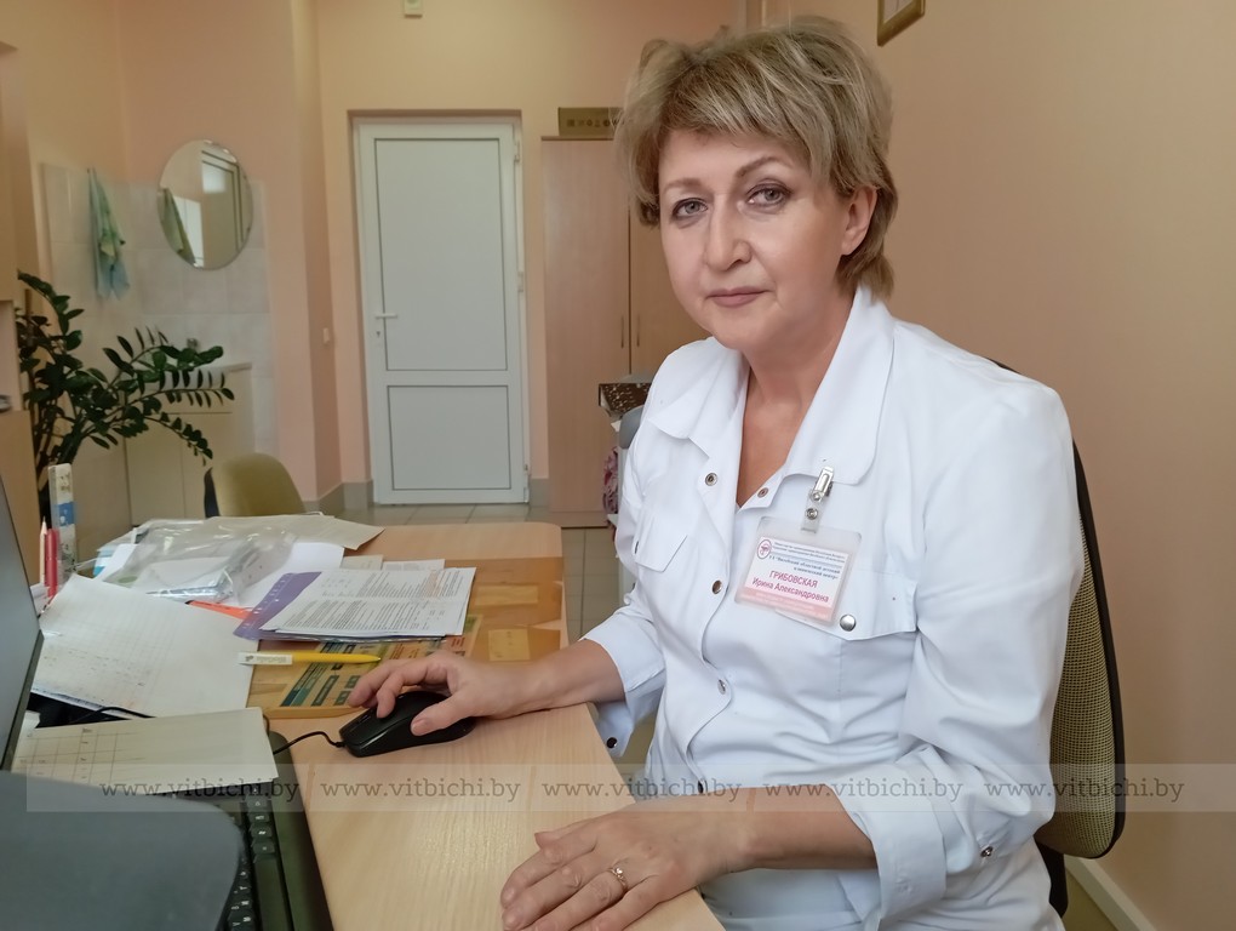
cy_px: 466
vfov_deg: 49.9
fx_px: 1001
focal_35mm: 28
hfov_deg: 63.4
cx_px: 618
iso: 139
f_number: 1.8
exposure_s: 1/50
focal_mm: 4.25
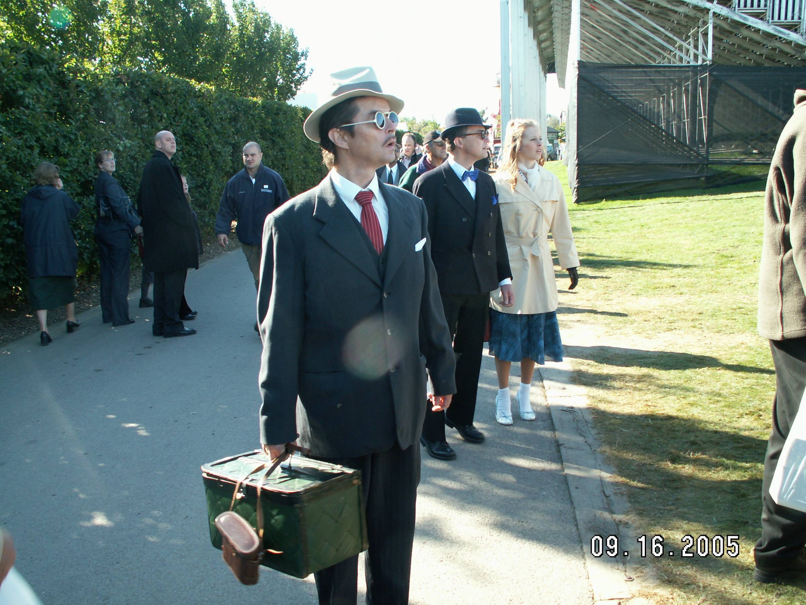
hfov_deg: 52.6
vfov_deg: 40.7
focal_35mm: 35
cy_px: 302
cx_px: 403
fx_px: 815
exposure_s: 1/60
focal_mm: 5.86
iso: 50
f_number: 3.5
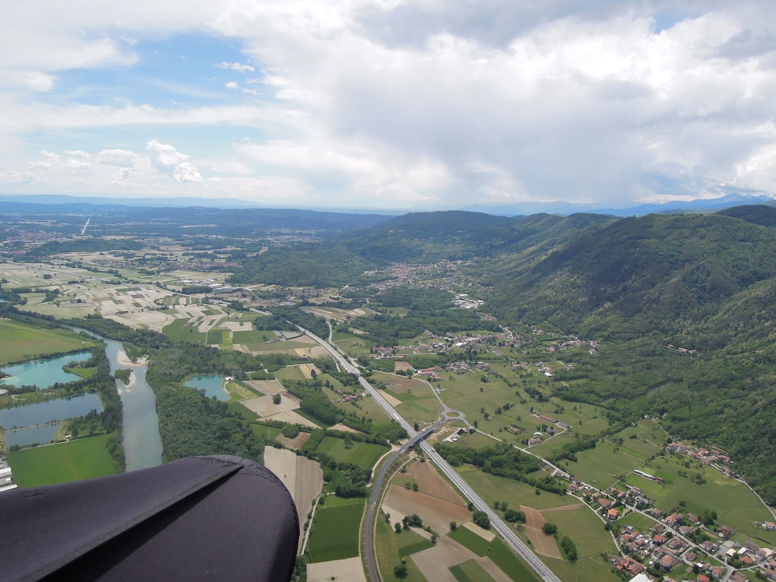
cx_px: 388
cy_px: 291
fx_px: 538
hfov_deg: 71.6
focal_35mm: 24
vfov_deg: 56.8
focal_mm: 4.3
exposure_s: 1/1600
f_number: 4
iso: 160
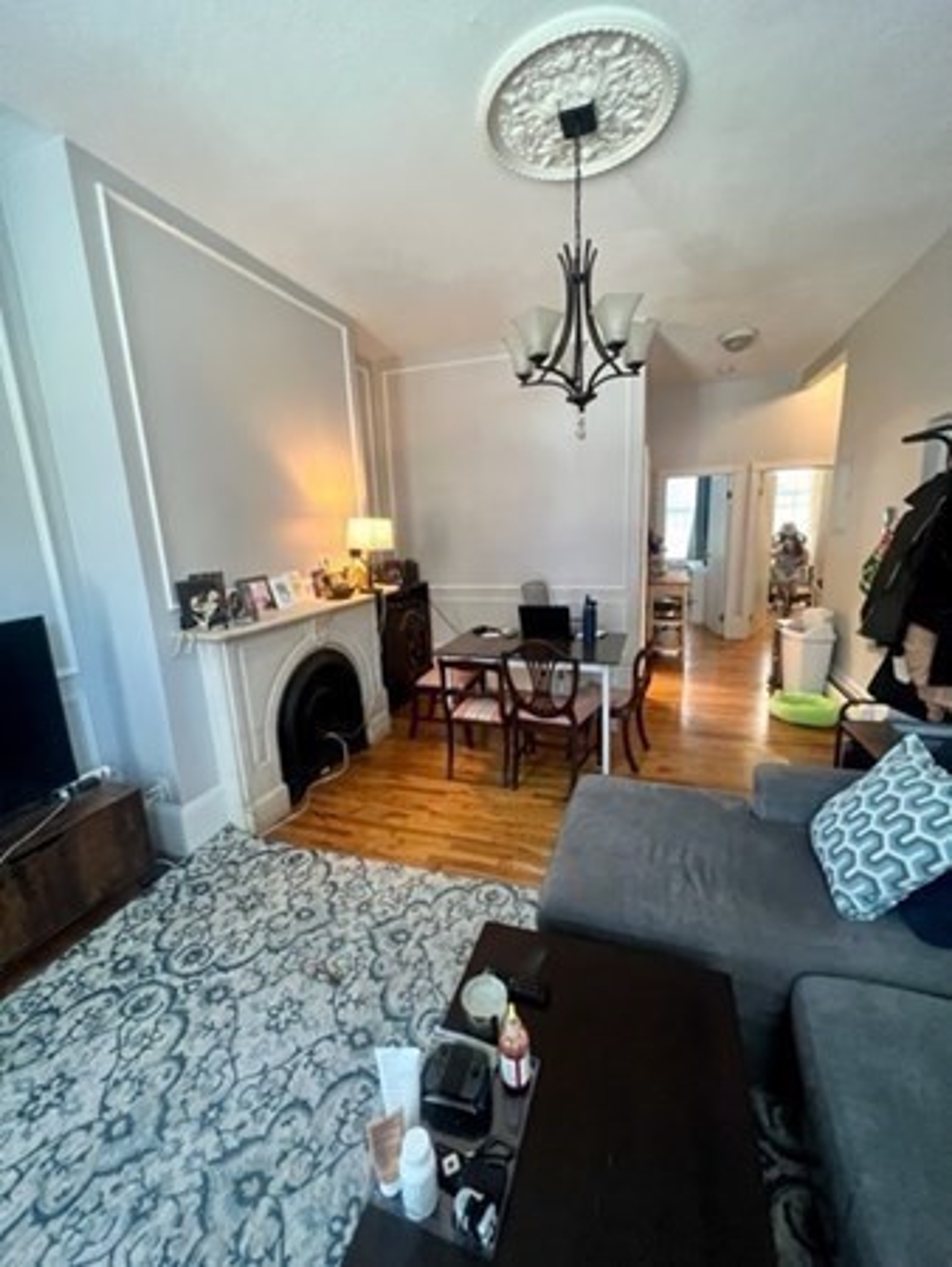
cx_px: 476
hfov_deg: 90.0
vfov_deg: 106.2
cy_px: 634
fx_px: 476
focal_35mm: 13
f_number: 1.8
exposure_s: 1/60
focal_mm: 1.57
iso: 400
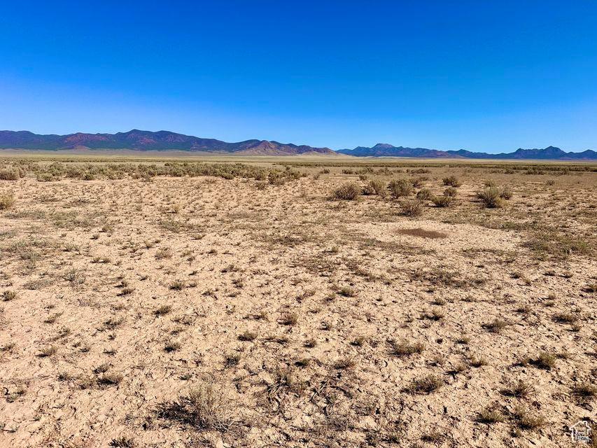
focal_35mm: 24
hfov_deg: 71.6
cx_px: 298
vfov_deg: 56.8
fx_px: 414
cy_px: 224
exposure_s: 1/8197
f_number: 1.78
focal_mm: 6.86
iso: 80
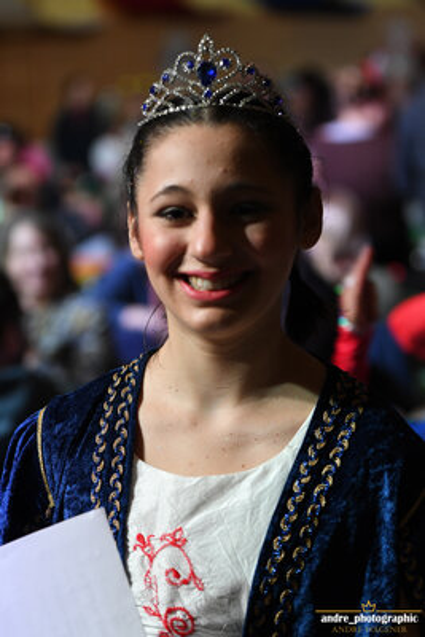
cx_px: 212
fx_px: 1858
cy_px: 318
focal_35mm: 105
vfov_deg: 19.4
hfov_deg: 13.1
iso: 1600
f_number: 2.8
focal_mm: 70
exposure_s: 1/500
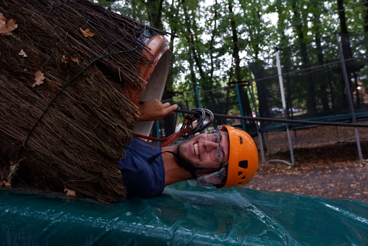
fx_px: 327
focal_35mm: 32
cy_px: 123
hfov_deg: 58.7
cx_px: 184
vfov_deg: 41.2
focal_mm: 21.5
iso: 3200
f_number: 4.2
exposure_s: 1/30
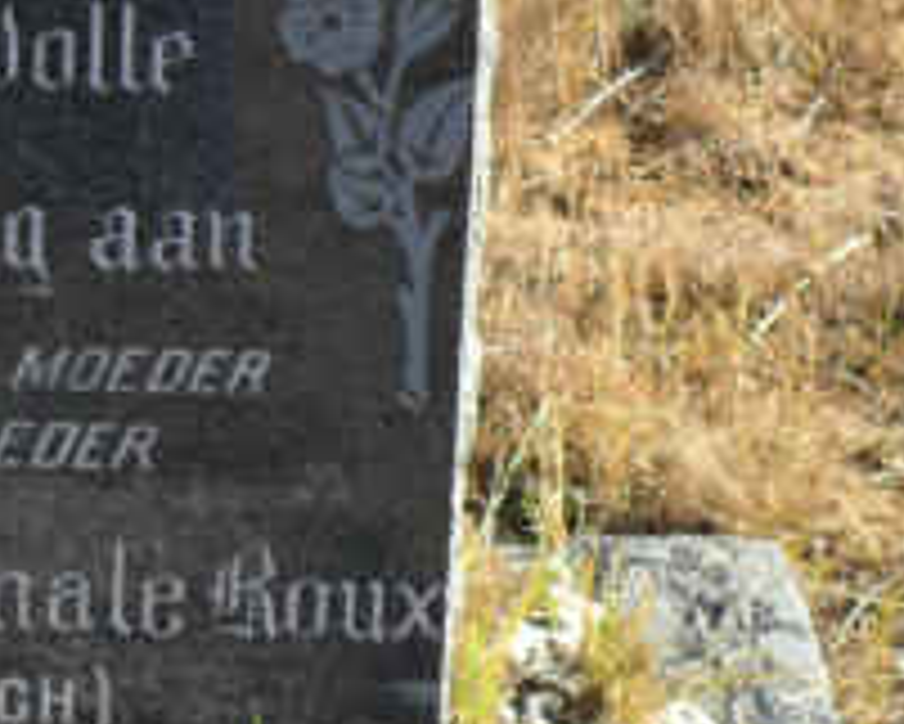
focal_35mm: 155
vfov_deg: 10.0
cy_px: 384
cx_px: -148
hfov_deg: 12.2
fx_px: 4149
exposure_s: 1/250
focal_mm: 9.3
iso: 100
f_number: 5
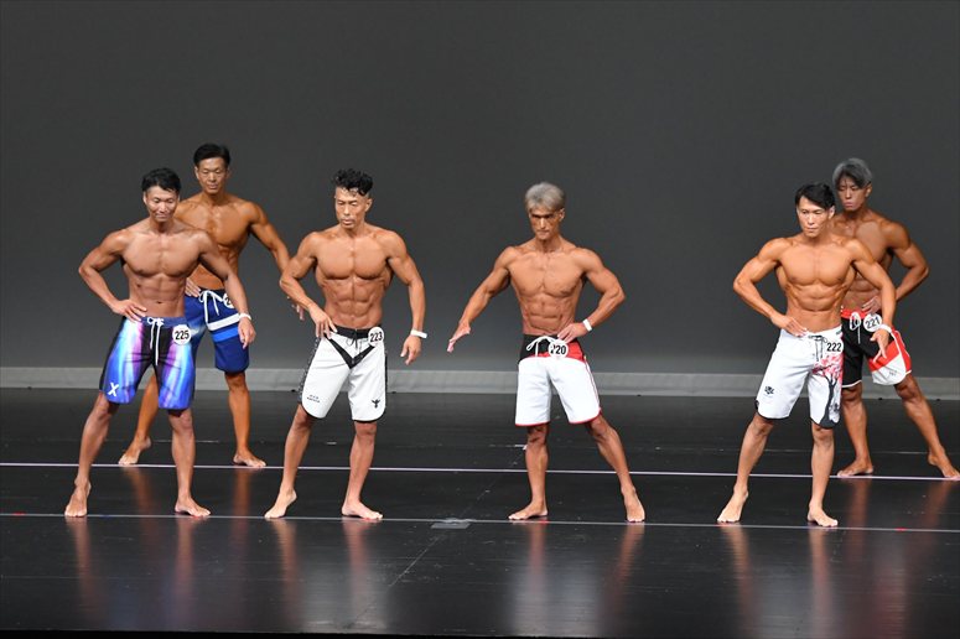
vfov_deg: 6.8
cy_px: 320
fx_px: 5384
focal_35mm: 202
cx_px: 480
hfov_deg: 10.2
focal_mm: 135
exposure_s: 1/400
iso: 4000
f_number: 5.6
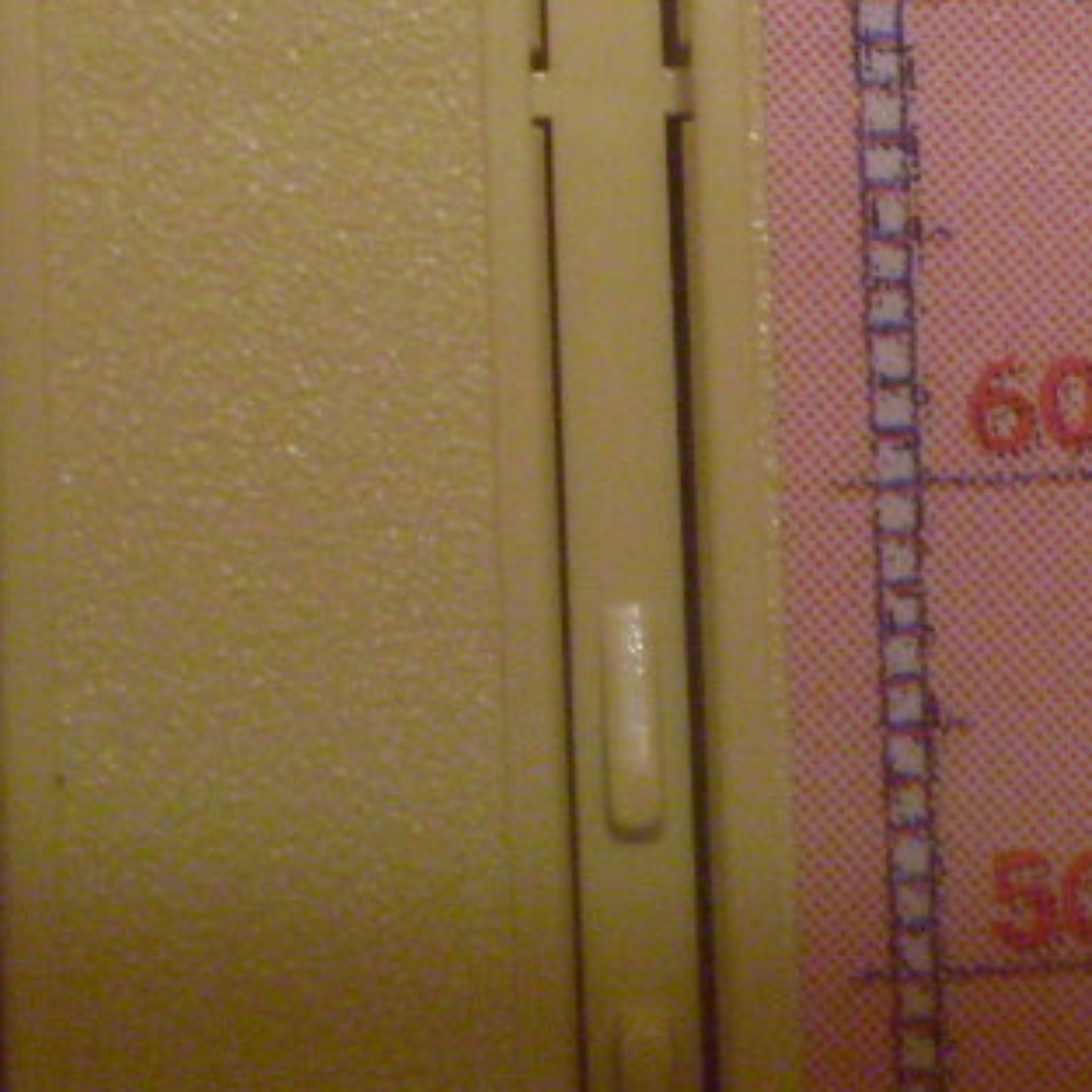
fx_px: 3926
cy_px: -241
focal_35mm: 110
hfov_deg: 15.7
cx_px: 935
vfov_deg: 15.2
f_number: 2.8
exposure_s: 1/8
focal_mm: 6.3
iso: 200
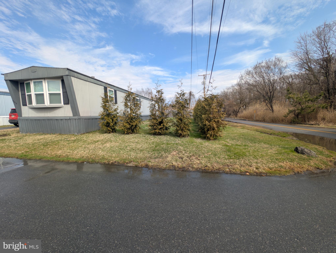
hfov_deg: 110.5
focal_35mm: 12
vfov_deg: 94.6
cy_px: 126
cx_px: 168
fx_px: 117
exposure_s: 1/1217
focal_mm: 2.23
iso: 40
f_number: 1.95
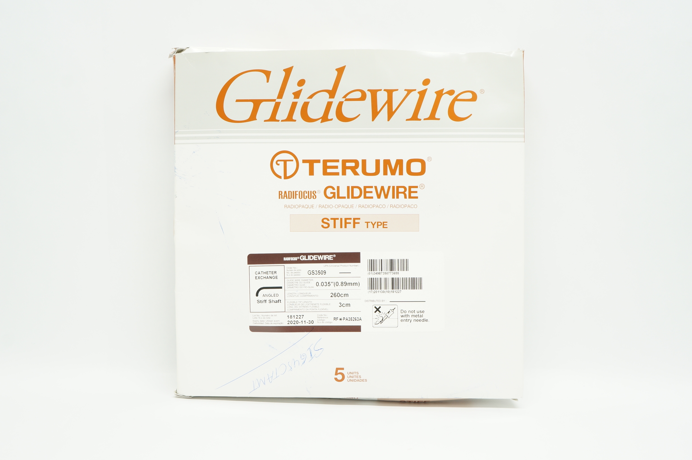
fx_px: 778
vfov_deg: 32.9
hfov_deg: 48.0
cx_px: 346
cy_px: 230
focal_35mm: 40
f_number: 8
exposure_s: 1/25
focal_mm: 27
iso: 400
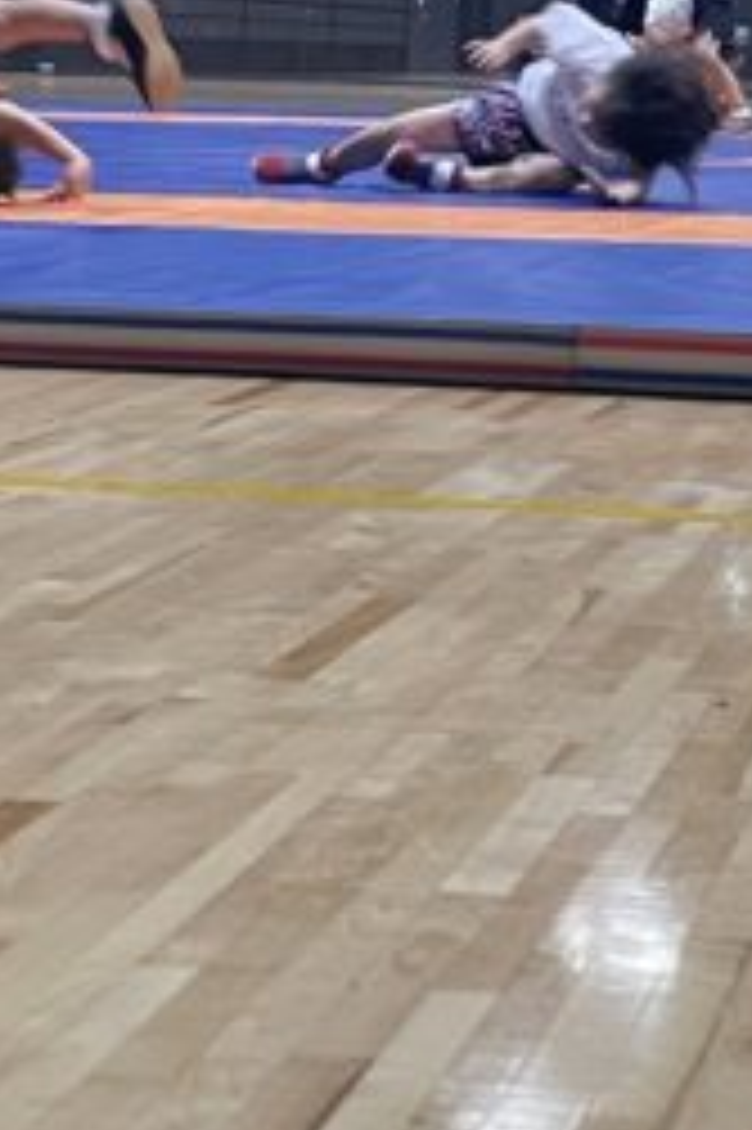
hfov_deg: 12.9
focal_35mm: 106
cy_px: 86
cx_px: 486
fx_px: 3326
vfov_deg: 18.9
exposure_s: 1/60
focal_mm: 5.1
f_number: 1.6
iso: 200
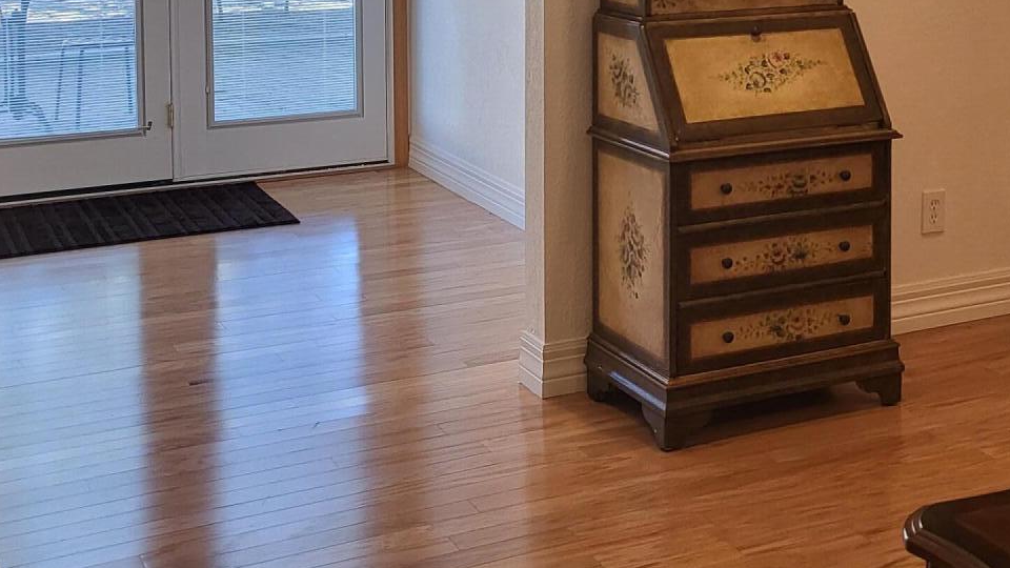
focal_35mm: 59
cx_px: 711
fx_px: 1580
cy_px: -114
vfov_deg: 19.2
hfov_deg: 34.9
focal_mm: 4.25
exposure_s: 1/120
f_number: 1.8
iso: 125
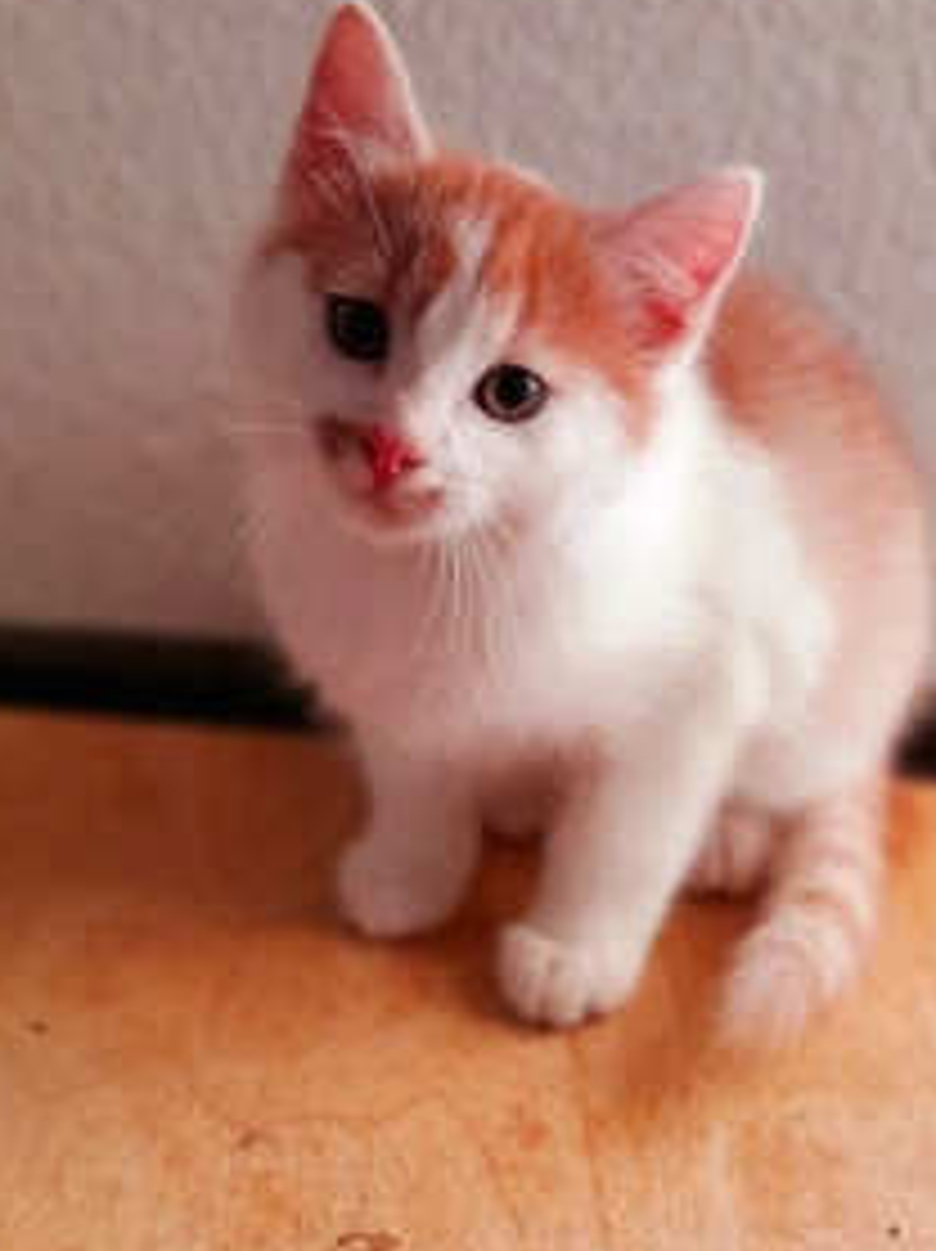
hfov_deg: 39.6
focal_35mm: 36
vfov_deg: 51.4
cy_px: 652
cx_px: 472
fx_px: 1300
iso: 160
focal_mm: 4.6
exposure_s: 1/50
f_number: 2
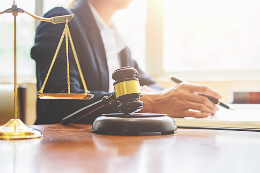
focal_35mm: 53
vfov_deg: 25.5
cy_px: 86
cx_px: 130
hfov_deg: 37.5
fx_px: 383
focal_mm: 35
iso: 200
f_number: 2.8
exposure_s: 1/125
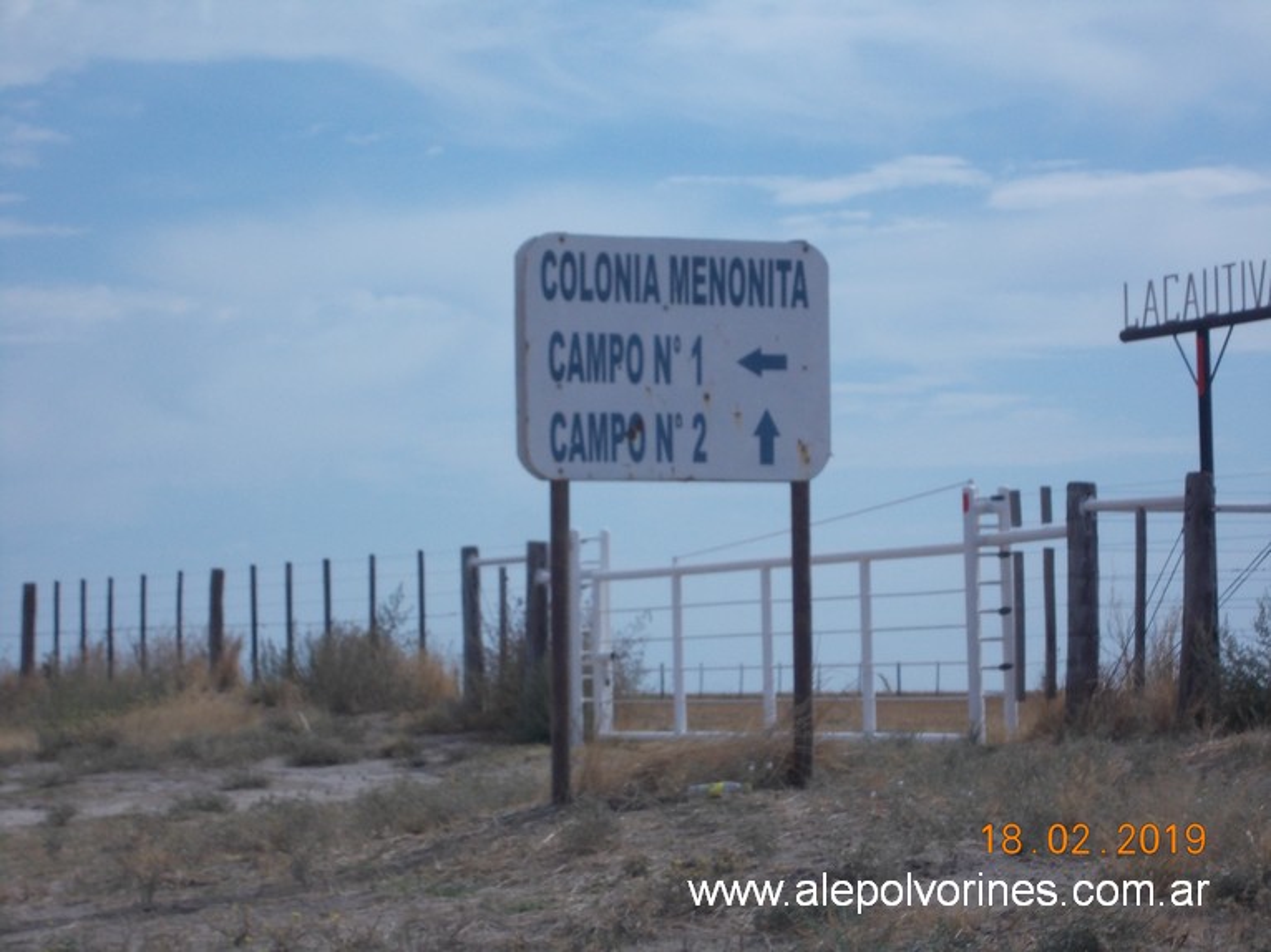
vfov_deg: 11.7
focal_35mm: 127
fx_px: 4662
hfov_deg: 15.5
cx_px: 636
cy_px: 476
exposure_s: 1/160
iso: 80
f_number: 12.6
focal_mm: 17.9
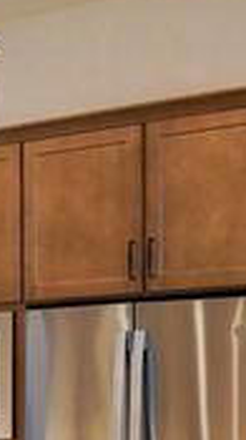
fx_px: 1606
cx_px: -356
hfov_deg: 8.0
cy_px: 425
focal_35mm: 138
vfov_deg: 15.3
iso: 800
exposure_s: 1/160
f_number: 4
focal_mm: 16
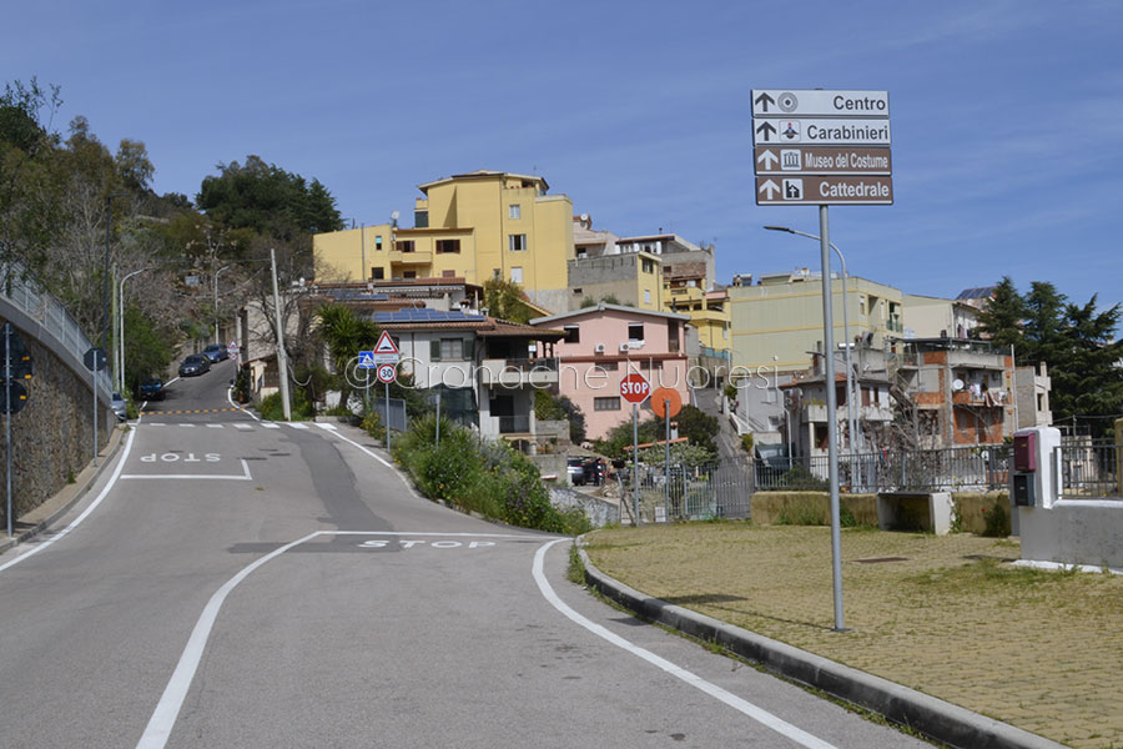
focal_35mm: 39
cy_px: 374
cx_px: 562
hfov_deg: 49.6
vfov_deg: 34.2
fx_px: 1216
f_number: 29
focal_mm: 26
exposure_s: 1/80
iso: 220
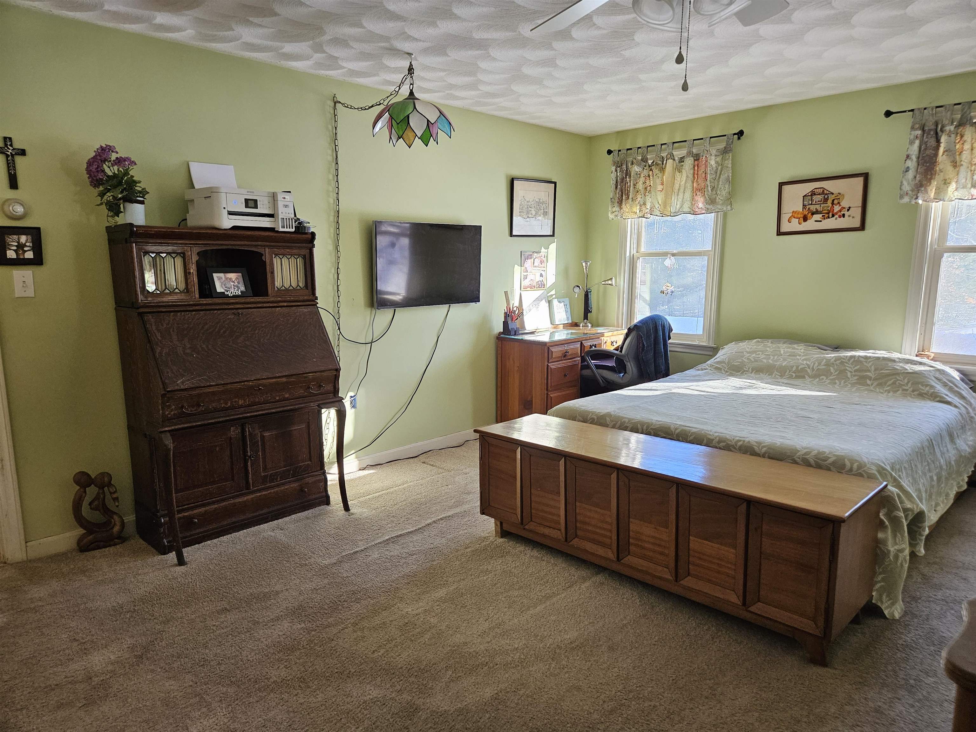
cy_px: 366
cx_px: 488
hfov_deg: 73.9
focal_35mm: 23
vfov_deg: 58.9
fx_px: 648
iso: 160
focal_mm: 5.4
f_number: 1.8
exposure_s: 1/120
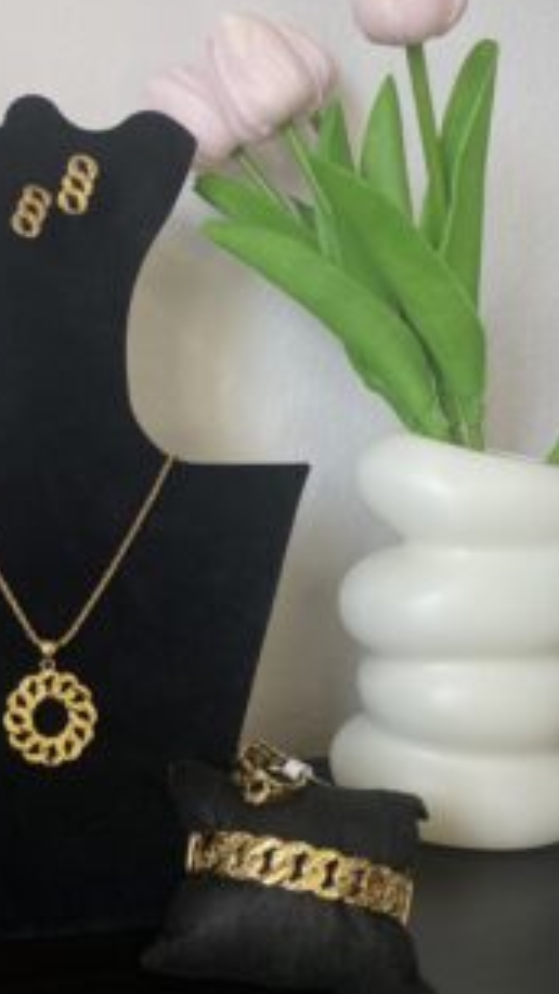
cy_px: 500
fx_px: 976
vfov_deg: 54.0
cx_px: 78
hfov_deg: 30.8
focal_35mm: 37
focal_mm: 4.25
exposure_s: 1/126
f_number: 1.8
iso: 32
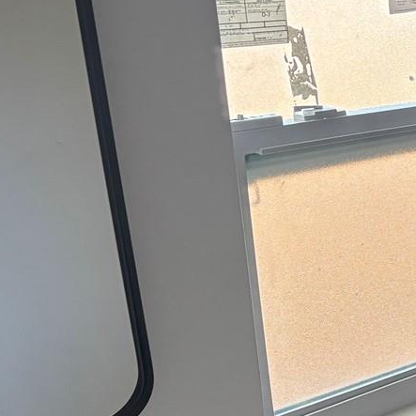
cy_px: 273
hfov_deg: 17.4
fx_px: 1128
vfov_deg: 20.8
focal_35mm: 83
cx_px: 725
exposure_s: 1/60
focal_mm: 5.96
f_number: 1.6
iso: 125
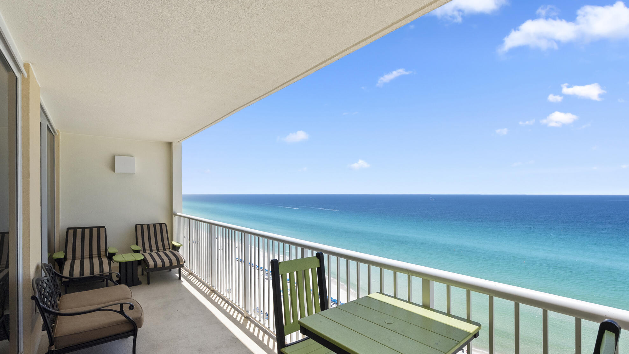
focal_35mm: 18
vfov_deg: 62.2
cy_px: 199
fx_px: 292
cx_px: 316
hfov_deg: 94.2
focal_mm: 16.5
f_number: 8
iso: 320
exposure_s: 1/1600
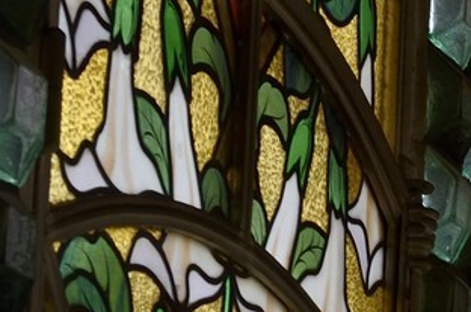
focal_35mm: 231
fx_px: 3018
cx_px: 1085
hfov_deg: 8.3
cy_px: 557
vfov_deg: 5.8
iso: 400
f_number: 13
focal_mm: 45
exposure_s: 1/60
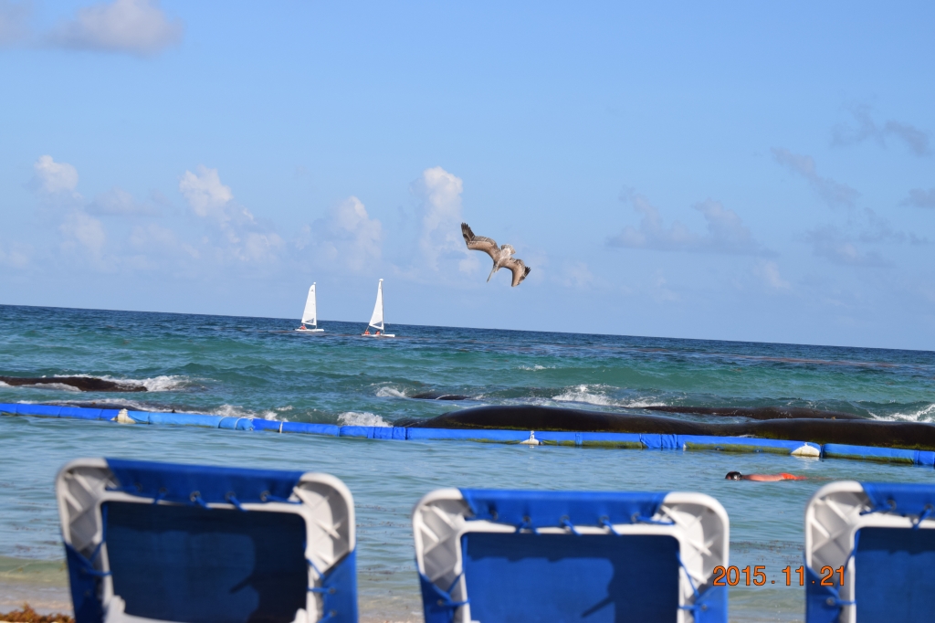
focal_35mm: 90
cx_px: 468
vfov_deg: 15.2
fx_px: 2337
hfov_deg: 22.6
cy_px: 312
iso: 400
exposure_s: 1/1600
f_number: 7.1
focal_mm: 60
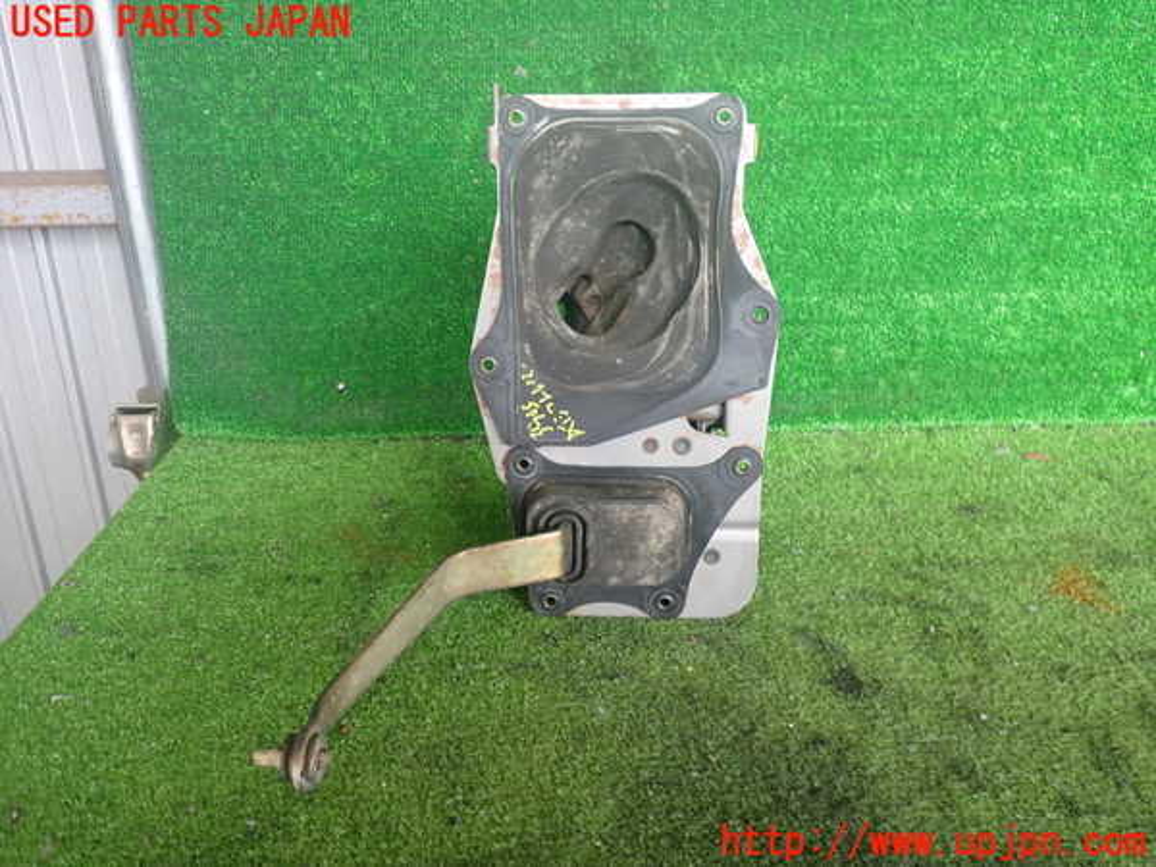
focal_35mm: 30
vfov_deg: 46.8
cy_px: 434
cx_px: 578
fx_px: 1002
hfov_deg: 60.0
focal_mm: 5.4
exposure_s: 1/80
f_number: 2.3
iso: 200
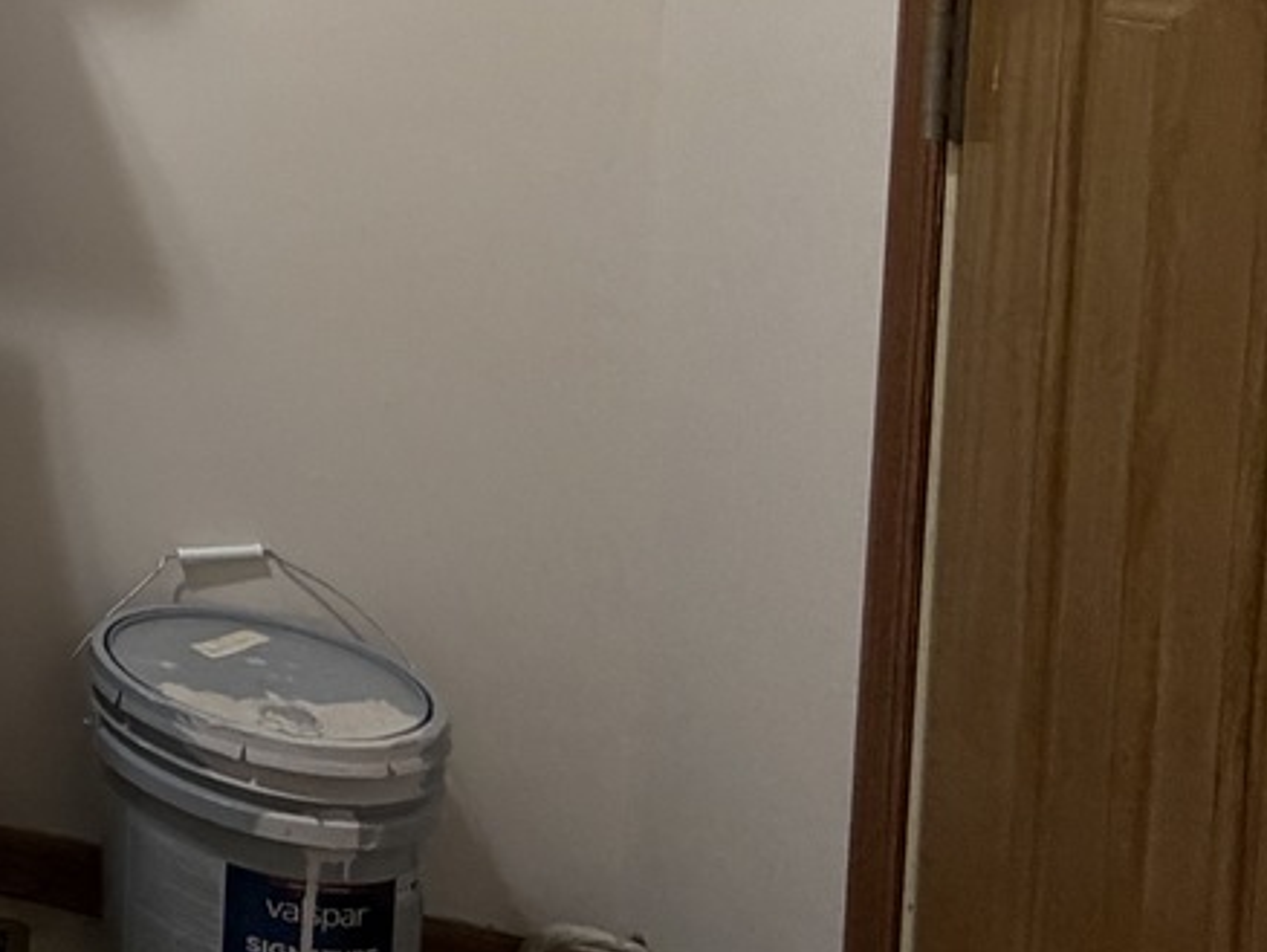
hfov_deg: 26.8
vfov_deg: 29.3
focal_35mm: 46
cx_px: -703
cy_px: -23
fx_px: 1685
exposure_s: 1/60
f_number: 2.2
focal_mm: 2.22
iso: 200
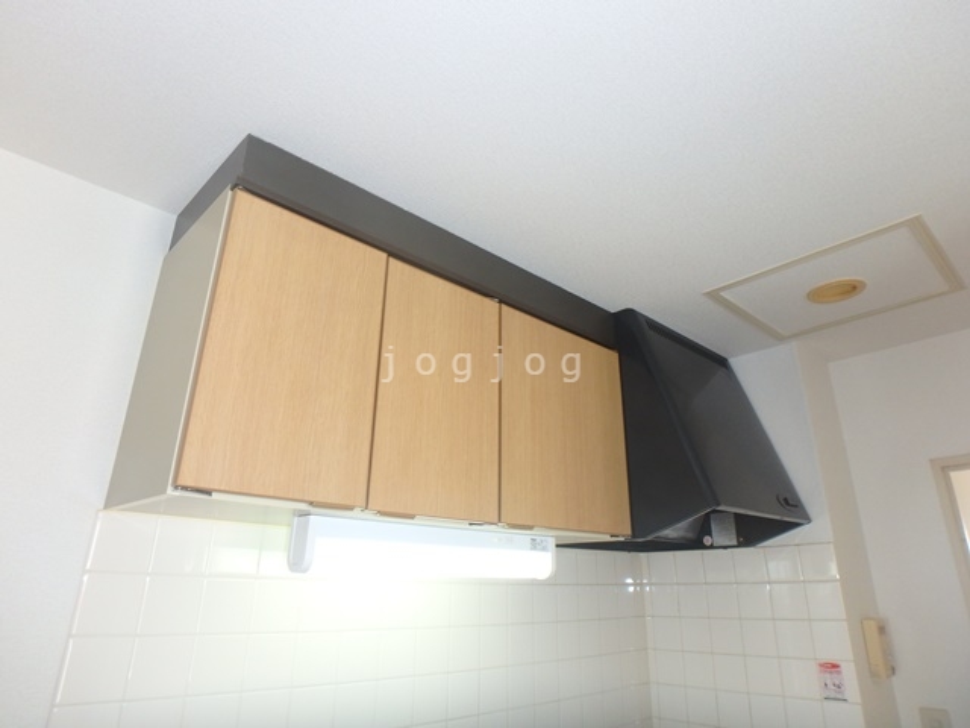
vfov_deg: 63.4
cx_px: 485
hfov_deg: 79.0
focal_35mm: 21
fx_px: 588
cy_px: 364
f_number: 3.5
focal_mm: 3.7
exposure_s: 1/40
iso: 200
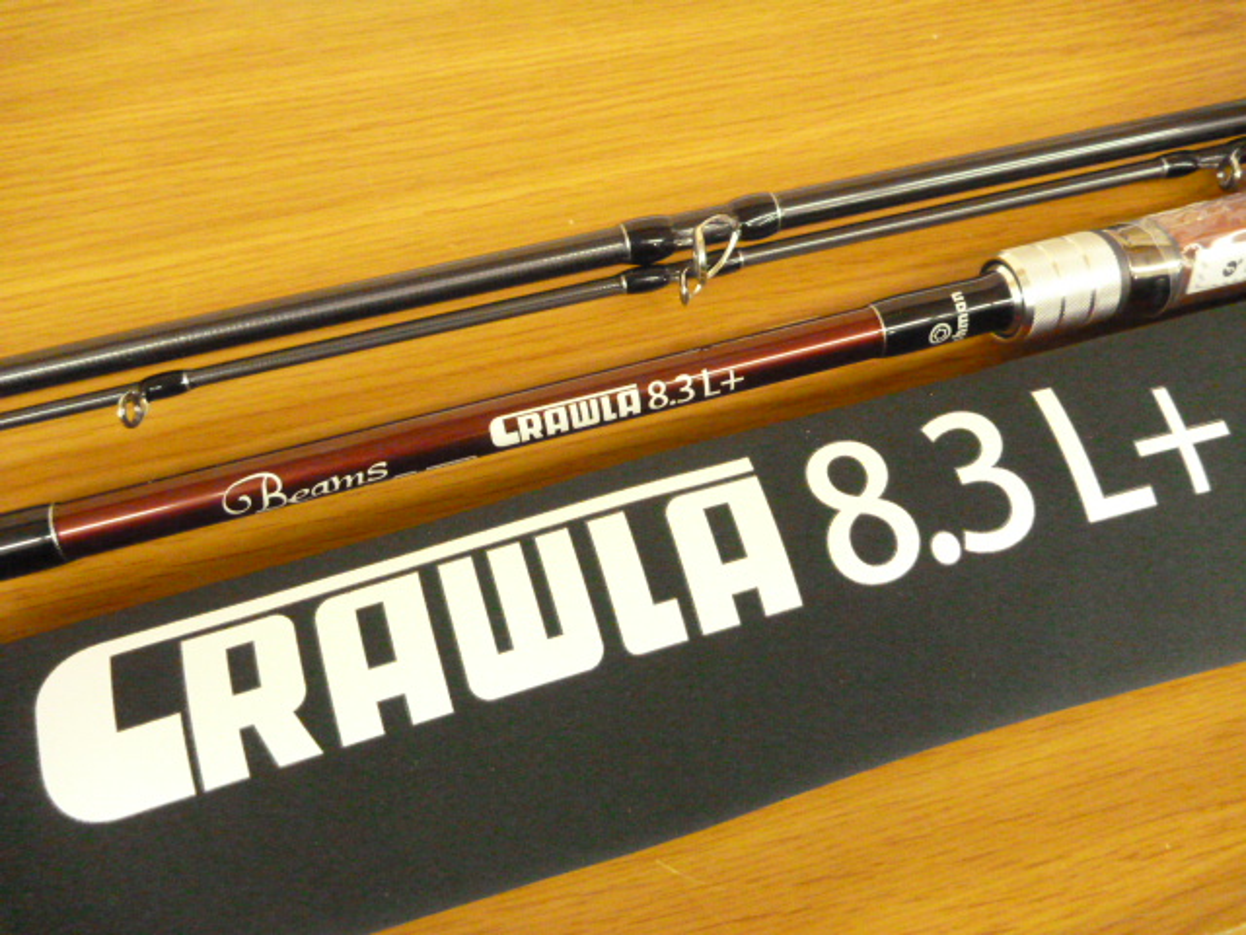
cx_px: 623
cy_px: 468
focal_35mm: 28
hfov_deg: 63.4
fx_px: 1008
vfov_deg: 49.7
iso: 1600
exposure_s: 1/80
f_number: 3.3
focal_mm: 4.9
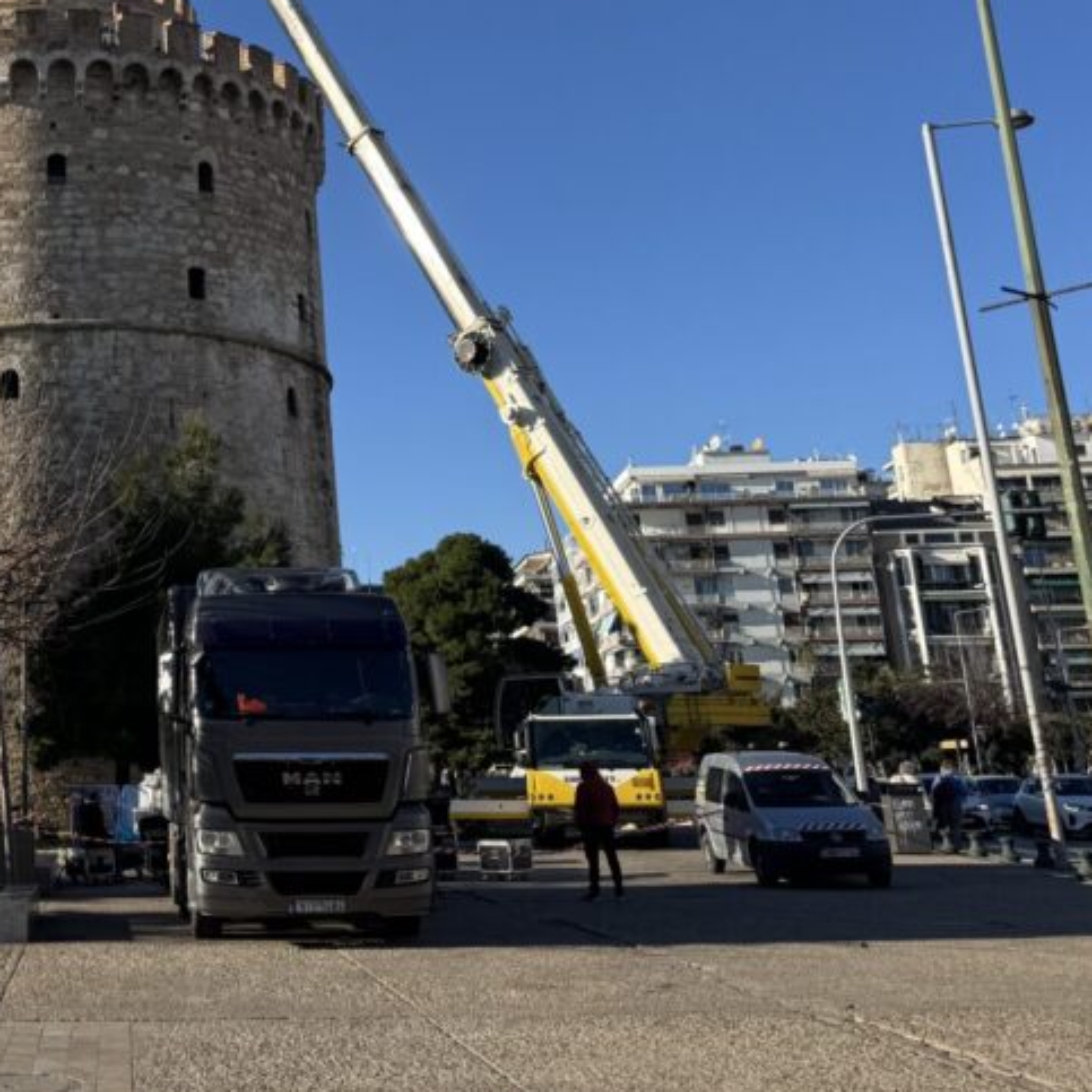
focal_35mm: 45
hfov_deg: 35.1
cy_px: 253
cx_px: 86
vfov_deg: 36.5
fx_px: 1606
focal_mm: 6.76
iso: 80
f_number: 1.78
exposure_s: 1/3802
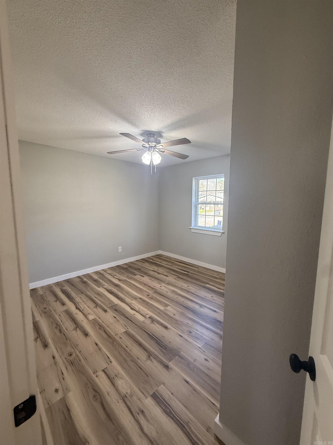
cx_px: 166
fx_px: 180
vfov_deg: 102.1
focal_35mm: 14
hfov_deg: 85.7
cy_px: 222
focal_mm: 2.22
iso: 250
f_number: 2.2
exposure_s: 1/120
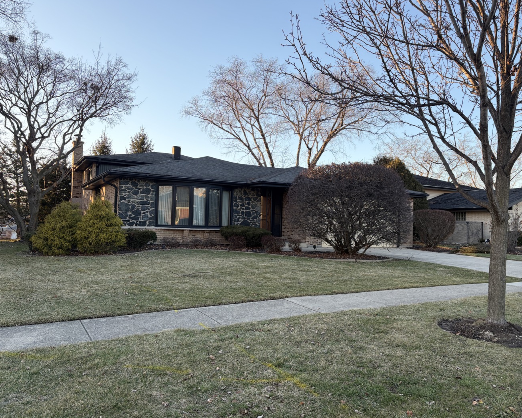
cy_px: 213
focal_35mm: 28
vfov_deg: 51.5
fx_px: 433
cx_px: 285
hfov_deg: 62.1
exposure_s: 1/314
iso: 50
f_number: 1.6
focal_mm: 5.96
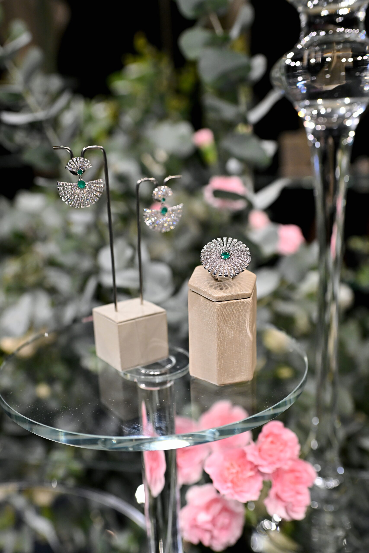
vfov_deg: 54.4
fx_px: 538
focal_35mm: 35
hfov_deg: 37.9
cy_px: 276
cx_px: 184
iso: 2500
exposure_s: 1/2000
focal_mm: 35
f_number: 3.2
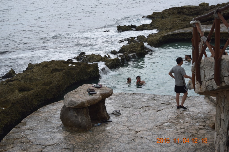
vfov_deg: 21.6
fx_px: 401
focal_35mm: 63
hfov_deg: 31.9
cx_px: 114
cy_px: 76
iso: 200
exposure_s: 1/1250
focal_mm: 42
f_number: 5
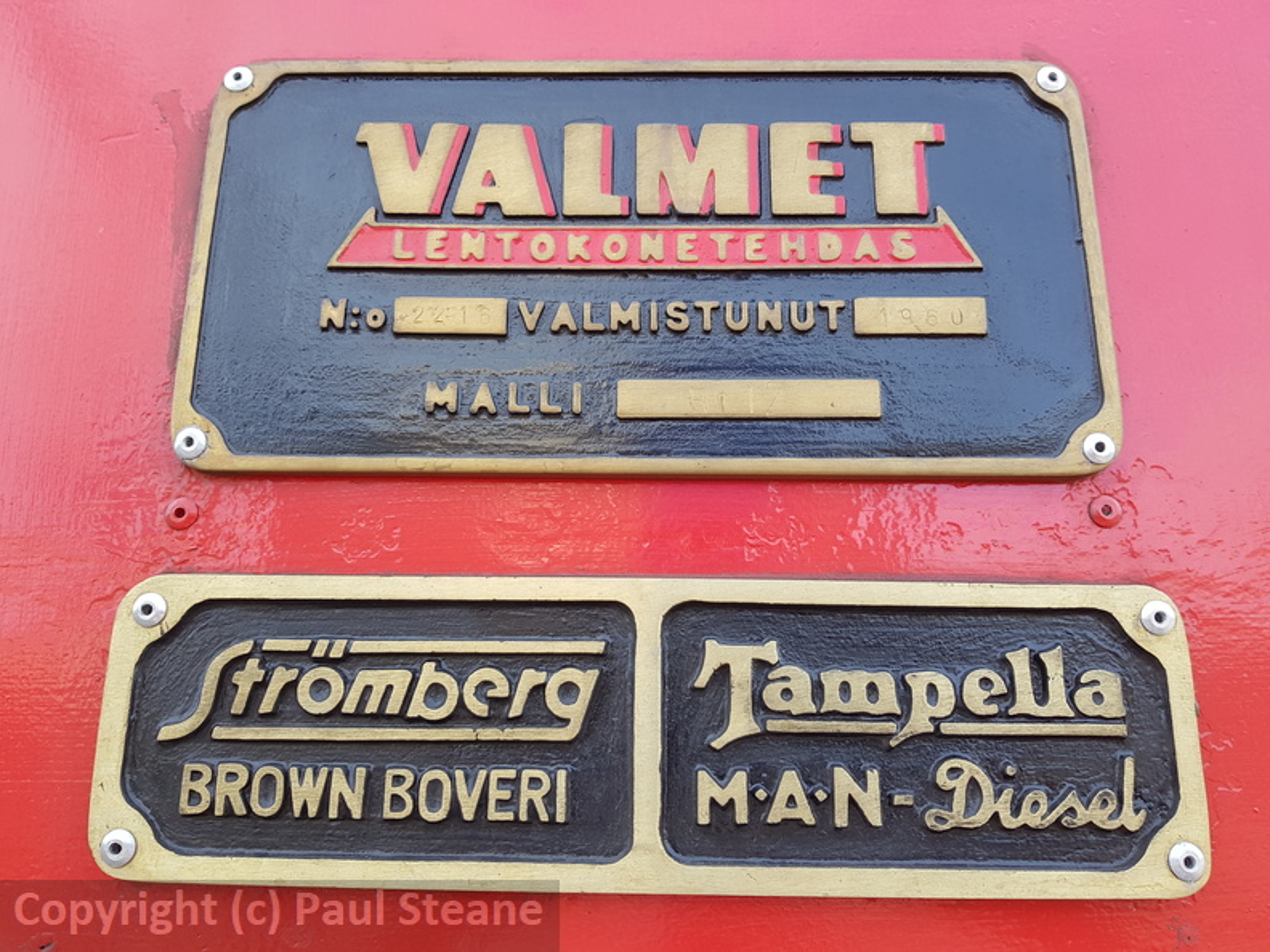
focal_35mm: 26
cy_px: 476
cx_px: 635
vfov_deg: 53.1
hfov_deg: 67.3
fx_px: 954
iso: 40
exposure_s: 1/215
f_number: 1.7
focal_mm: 4.2
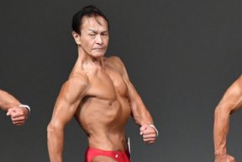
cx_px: 312
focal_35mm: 847
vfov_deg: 1.6
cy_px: 181
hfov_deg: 2.4
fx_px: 5693
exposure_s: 1/400
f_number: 5.6
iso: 4000
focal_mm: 210
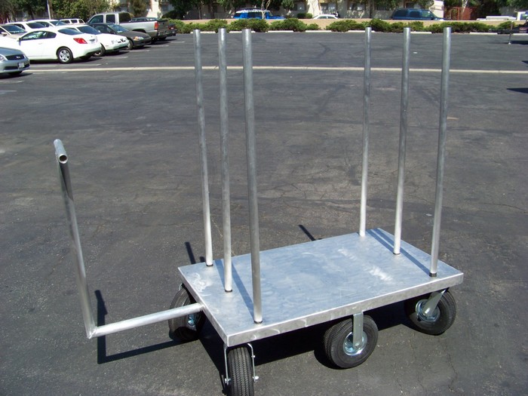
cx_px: 264
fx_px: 549
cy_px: 198
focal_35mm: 36
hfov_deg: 51.4
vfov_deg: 39.7
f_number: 4
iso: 72
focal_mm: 5.85
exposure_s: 1/500
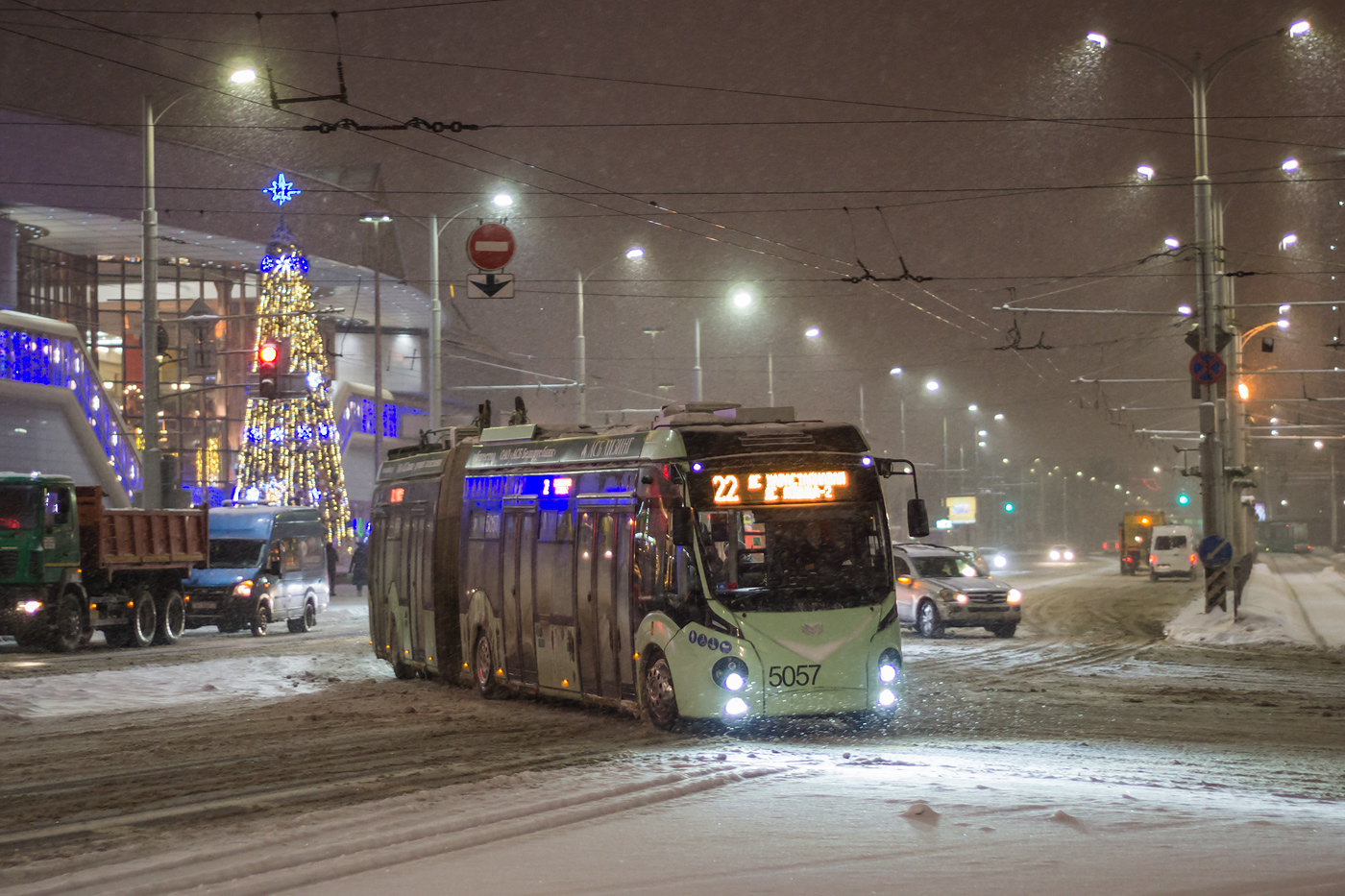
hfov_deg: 27.0
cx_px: 672
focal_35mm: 75
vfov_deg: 18.2
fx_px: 2802
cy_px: 448
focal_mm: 50
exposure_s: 1/160
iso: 800
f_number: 1.8
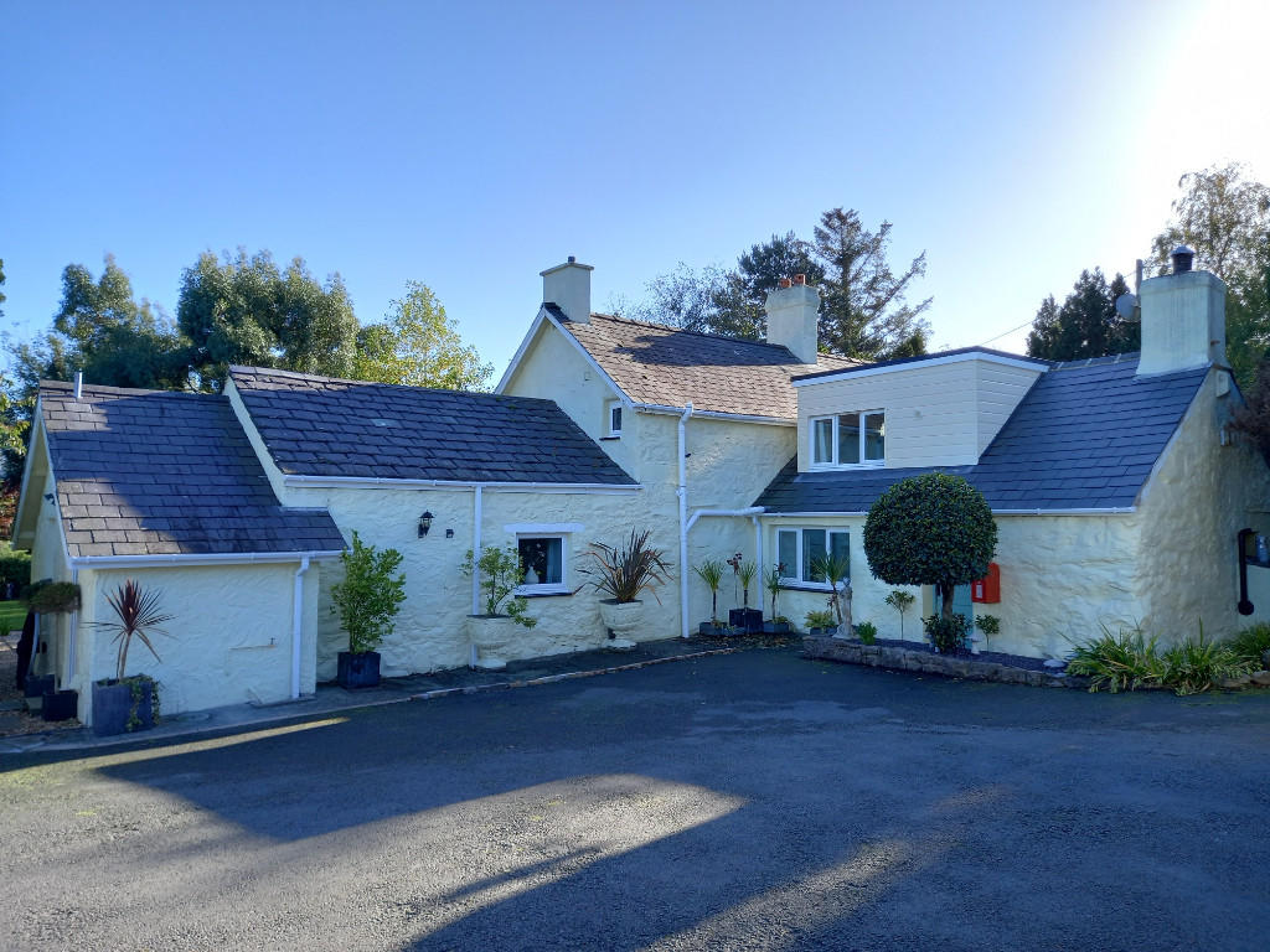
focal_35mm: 25
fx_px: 917
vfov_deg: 54.9
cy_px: 476
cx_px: 635
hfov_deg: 69.4
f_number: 2
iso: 25
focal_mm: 4.6
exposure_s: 1/161
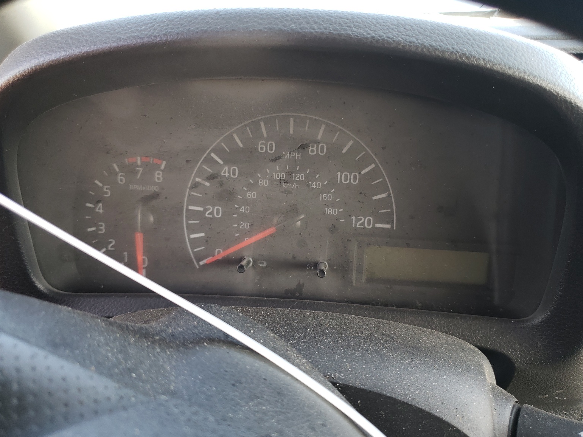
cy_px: 215
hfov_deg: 65.3
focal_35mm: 27
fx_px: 455
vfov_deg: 51.4
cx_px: 297
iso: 55
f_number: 1.5
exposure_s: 1/60.2
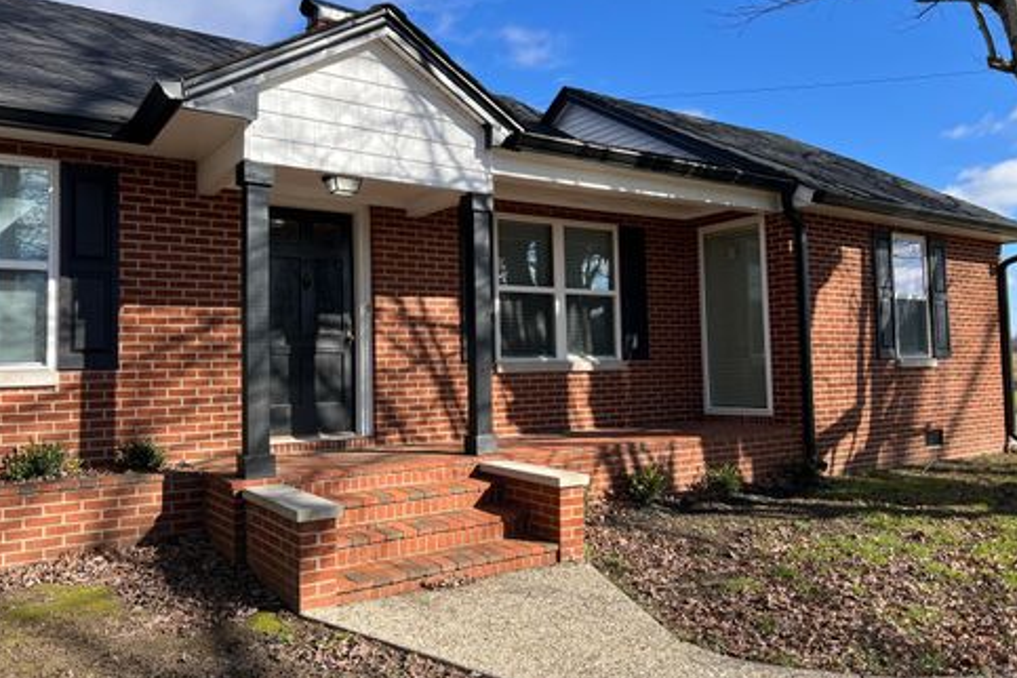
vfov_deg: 46.4
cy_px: 332
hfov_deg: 65.5
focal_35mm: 28
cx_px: 503
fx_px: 791
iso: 50
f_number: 1.5
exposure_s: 1/1838
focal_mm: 5.7
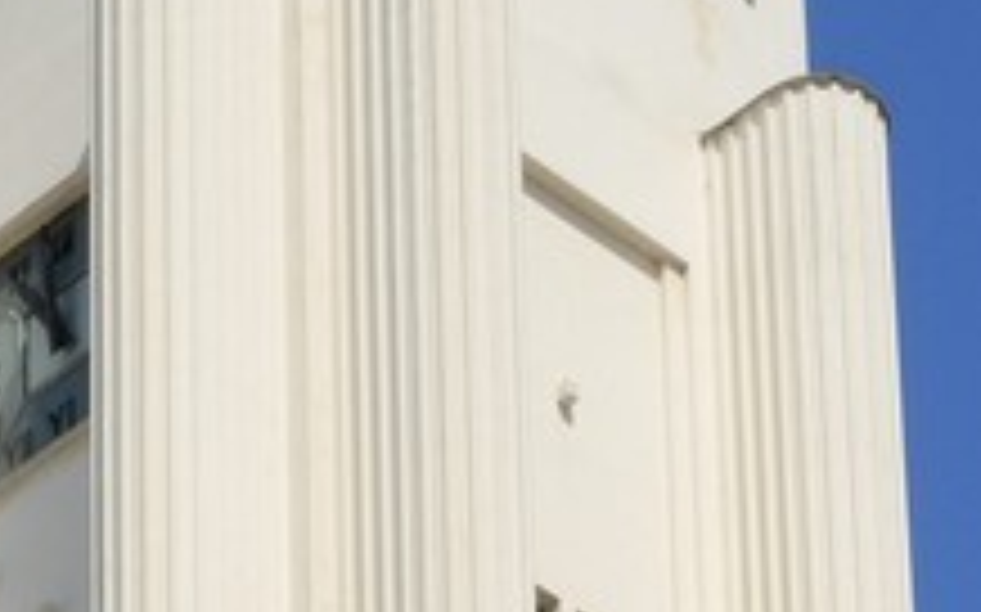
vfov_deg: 4.3
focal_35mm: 284
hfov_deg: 7.4
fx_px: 7589
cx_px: -14
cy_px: 2457
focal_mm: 38
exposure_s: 1/200
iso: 200
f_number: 16
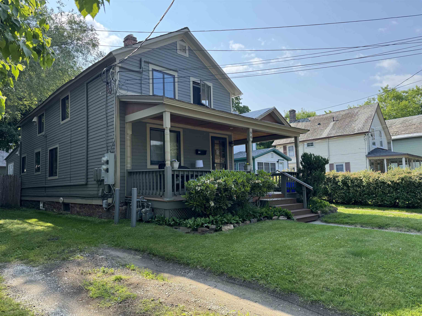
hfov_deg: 71.6
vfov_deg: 56.8
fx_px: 293
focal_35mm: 24
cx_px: 211
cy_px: 158
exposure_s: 1/1637
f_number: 1.78
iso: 80
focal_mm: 6.76
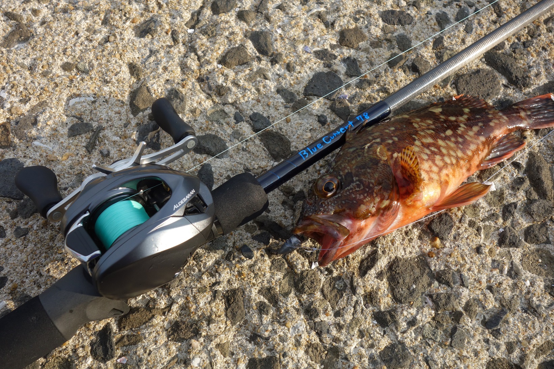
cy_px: 184
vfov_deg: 31.9
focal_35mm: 42
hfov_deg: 46.4
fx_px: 646
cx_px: 277
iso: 200
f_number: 5.6
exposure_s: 1/400
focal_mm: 15.45
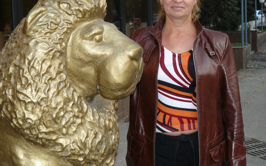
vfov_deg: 19.1
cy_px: 67
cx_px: 136
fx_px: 493
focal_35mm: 68
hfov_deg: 30.2
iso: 100
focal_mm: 8.9
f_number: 2.8
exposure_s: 1/30
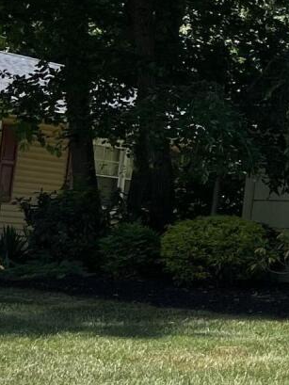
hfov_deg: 10.1
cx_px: 704
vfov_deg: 15.4
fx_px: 1413
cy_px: 47
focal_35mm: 127
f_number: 1.5
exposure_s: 1/2404
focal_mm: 5.7
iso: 50
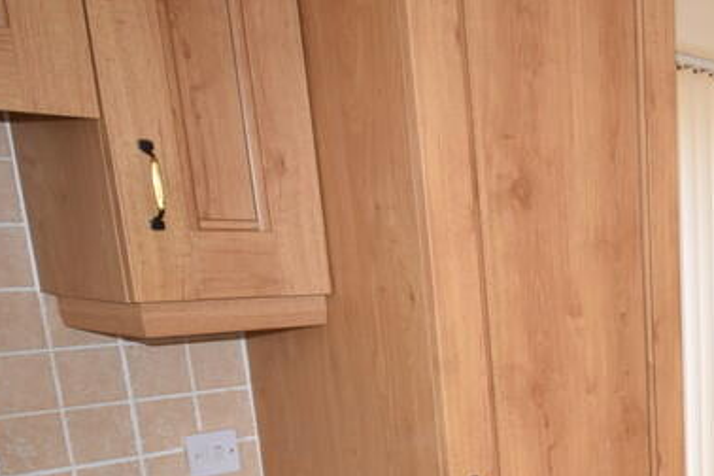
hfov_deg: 34.0
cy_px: 462
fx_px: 926
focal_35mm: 47
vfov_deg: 27.4
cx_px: 856
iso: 160
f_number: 5.6
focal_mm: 11.5
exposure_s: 1/125
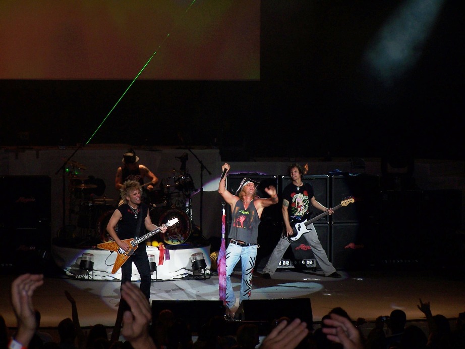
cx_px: 232
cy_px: 174
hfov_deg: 10.5
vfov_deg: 7.9
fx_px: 2538
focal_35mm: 189
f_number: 3.2
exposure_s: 1/125
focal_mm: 31.3
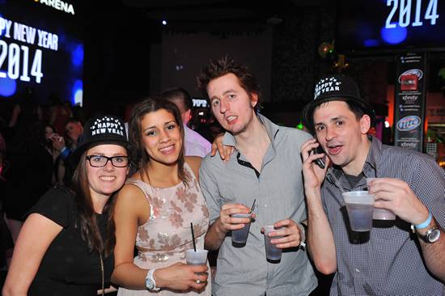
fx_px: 469
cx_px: 222
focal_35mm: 38
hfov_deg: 50.7
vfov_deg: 35.0
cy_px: 148
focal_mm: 38
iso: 1600
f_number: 5
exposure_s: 1/100
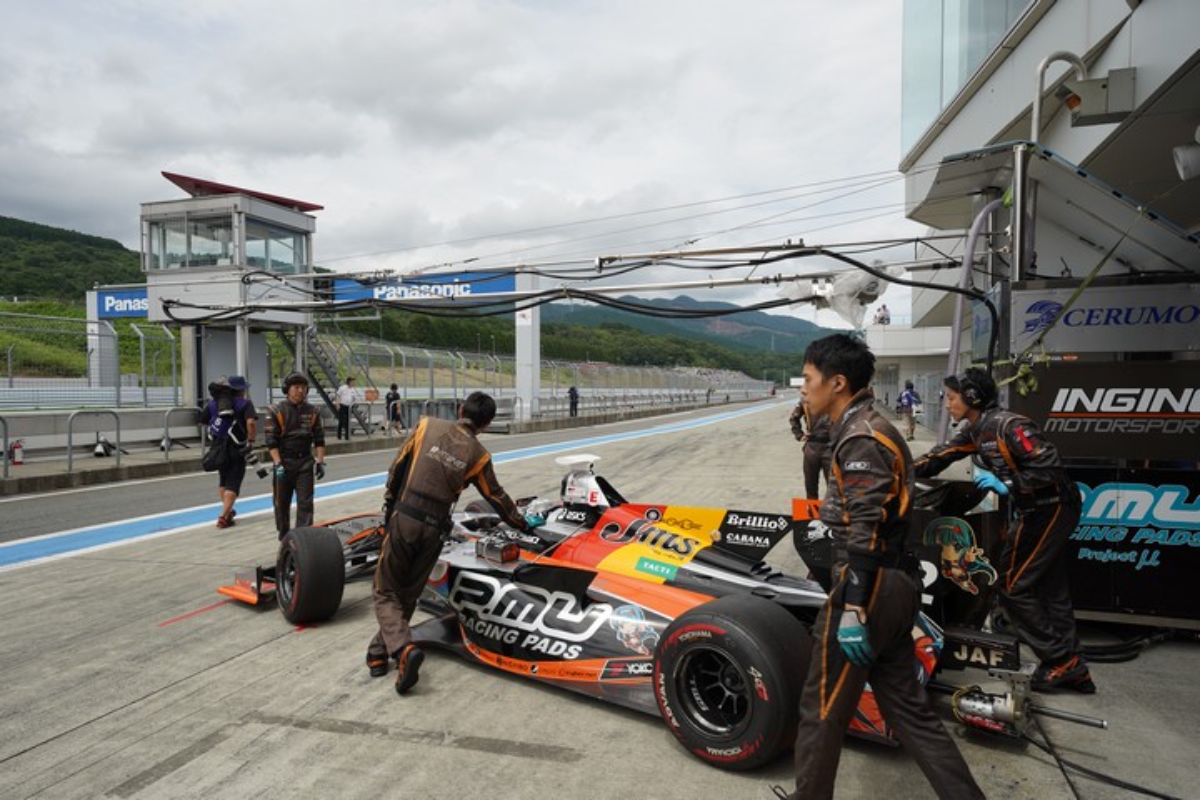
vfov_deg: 55.1
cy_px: 400
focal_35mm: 23
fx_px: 767
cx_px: 600
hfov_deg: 76.1
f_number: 8
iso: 100
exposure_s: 1/250
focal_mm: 23
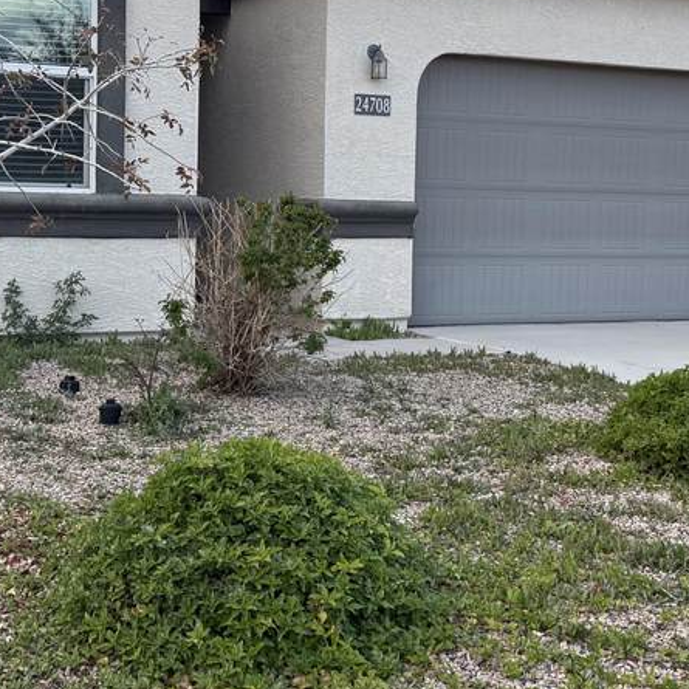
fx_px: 1374
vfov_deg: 28.0
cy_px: 252
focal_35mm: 61
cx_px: 305
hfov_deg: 28.1
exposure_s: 1/1770
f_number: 1.78
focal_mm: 6.76
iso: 100
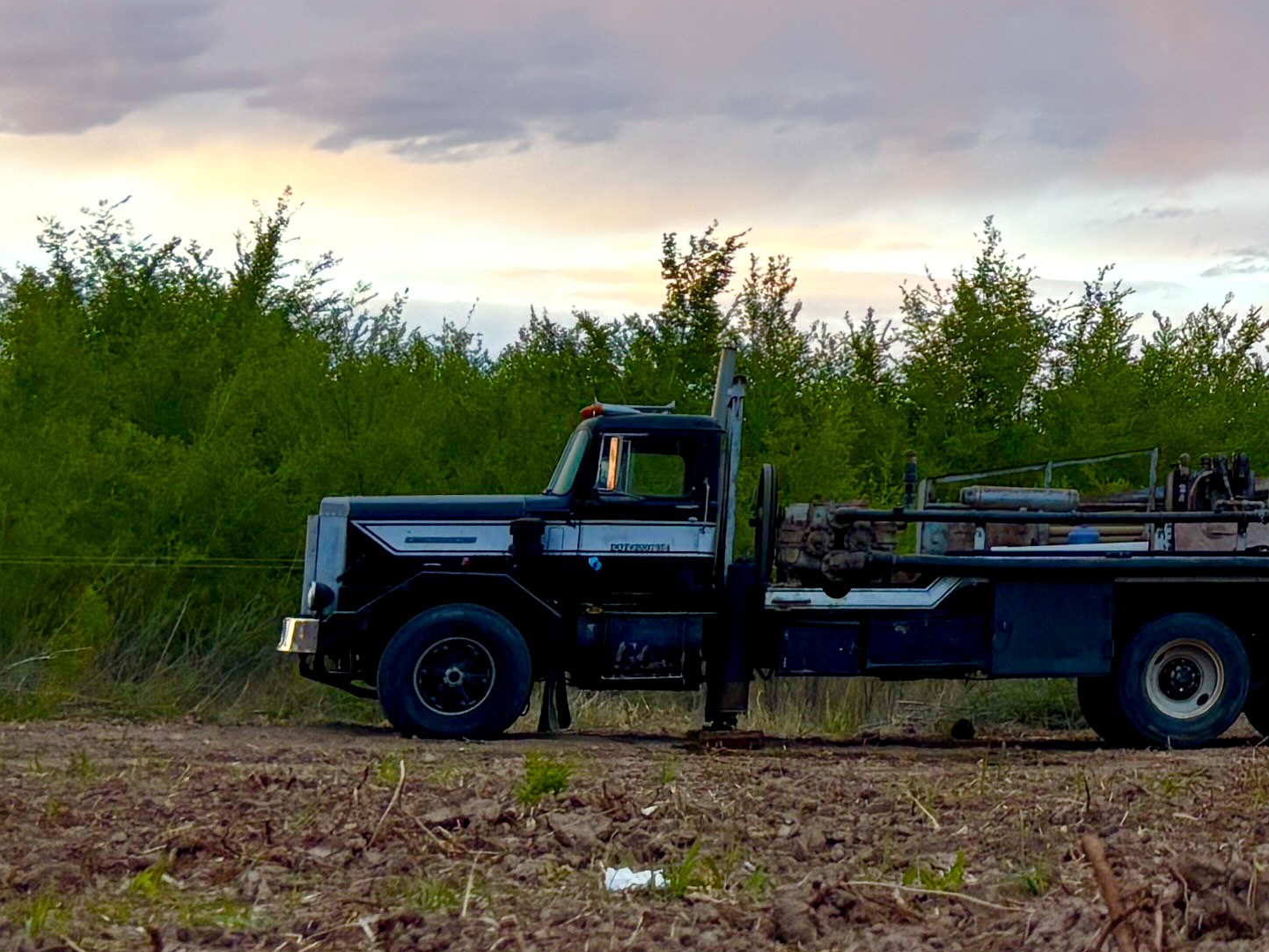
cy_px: -137
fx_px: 3775
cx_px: 1865
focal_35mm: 103
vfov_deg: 14.0
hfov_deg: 17.3
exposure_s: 1/121
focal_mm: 5.96
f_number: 1.6
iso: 40
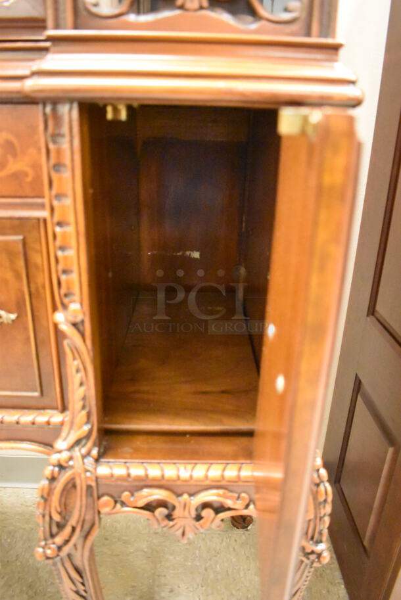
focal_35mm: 27
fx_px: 450
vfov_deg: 67.3
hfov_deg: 48.0
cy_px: 300
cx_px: 200
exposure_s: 1/40
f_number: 3.5
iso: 12800
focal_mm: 18
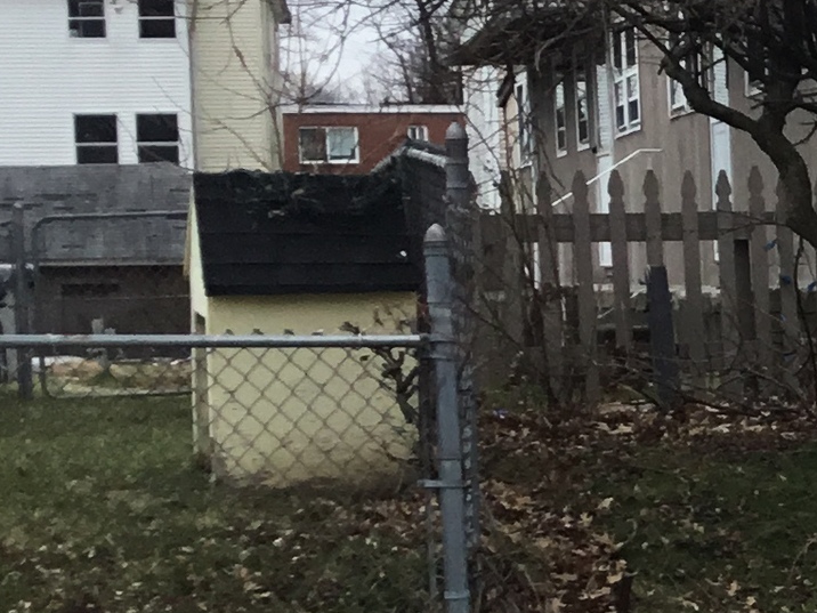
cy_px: 441
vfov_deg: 11.1
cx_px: 1524
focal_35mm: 133
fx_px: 3139
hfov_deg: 13.2
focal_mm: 3.3
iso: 25
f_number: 2.4
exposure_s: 1/747
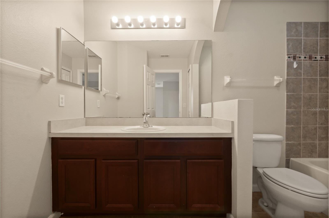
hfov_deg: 100.5
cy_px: 109
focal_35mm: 15
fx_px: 137
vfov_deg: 77.0
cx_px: 164
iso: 200
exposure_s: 1/4
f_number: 8
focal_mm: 10
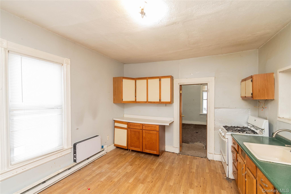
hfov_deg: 100.4
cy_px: 97
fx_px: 121
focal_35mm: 15
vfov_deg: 77.3
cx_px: 146
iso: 1100
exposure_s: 1/60
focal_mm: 10
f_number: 5.6
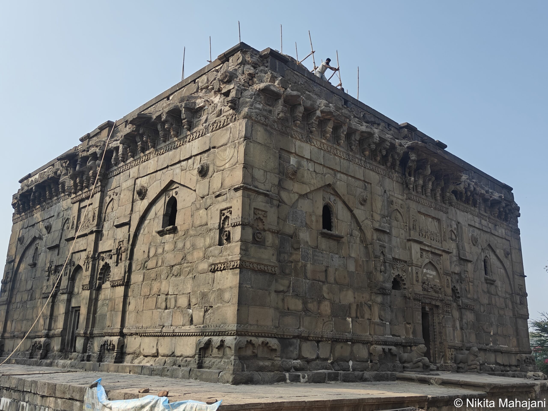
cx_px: 274
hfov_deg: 56.8
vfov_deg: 44.2
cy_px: 206
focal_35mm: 32
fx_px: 507
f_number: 1.8
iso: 64
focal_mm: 5.59
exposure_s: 1/3628
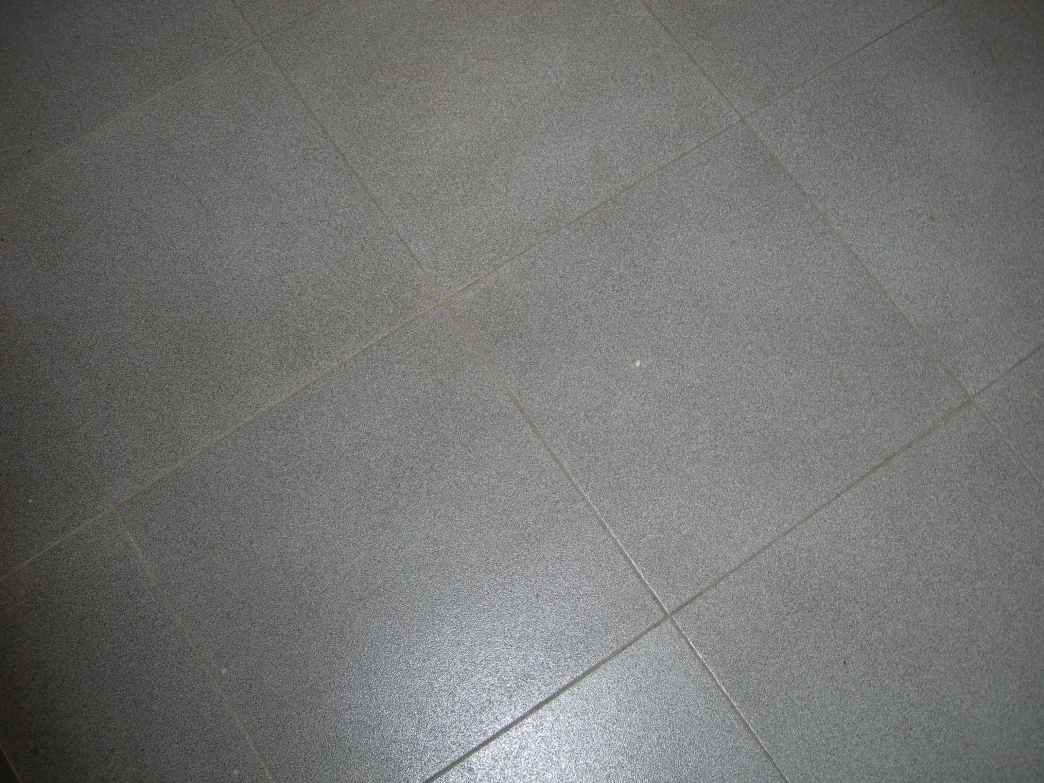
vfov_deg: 37.7
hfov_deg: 49.0
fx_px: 1146
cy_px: 392
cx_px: 522
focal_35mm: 38
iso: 50
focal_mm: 7.8
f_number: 2.8
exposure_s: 1/60.1
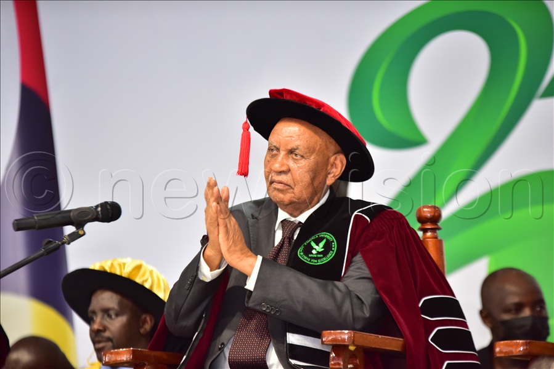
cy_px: 184
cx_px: 277
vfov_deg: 6.9
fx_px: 3079
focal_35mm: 200
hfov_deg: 10.3
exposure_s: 1/320
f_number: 3.2
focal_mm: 200
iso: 2000
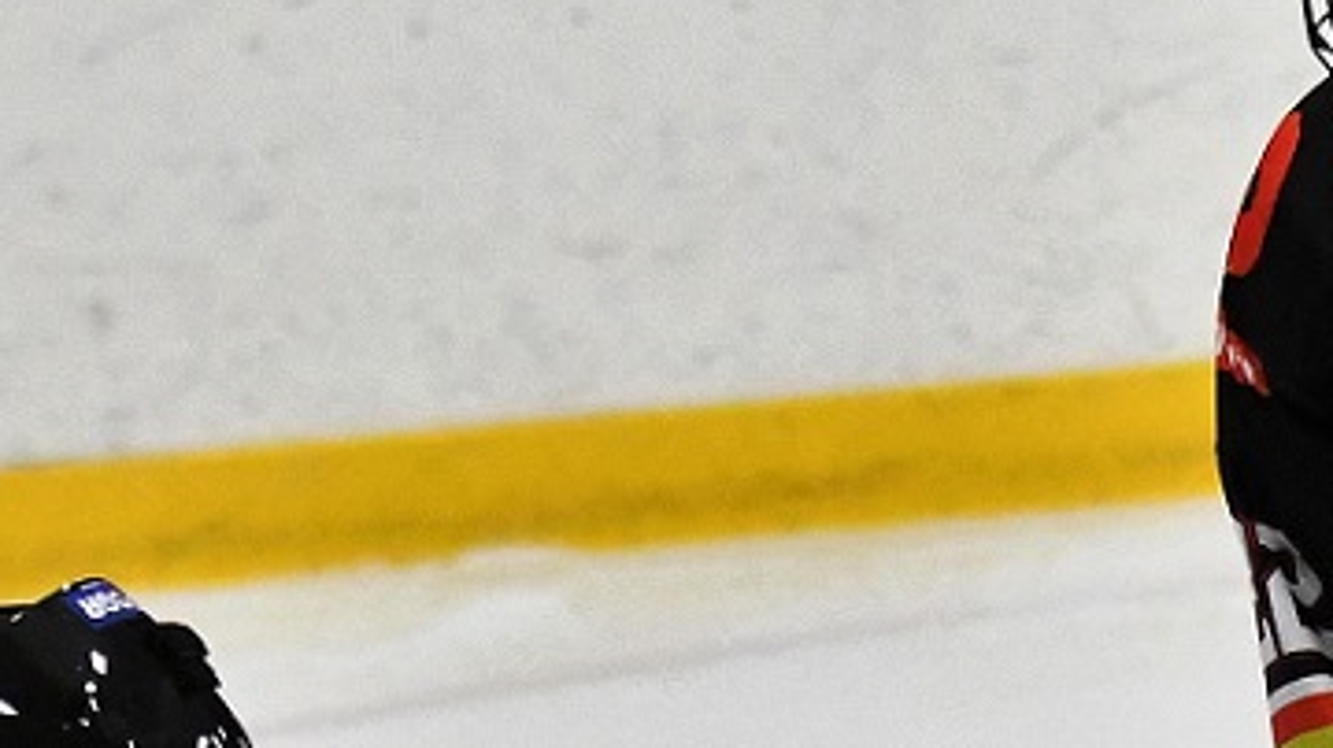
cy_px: 1215
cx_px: 996
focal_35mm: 365
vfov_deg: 3.3
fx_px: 12894
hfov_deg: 5.9
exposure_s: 1/1000
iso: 5600
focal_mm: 70
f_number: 2.8
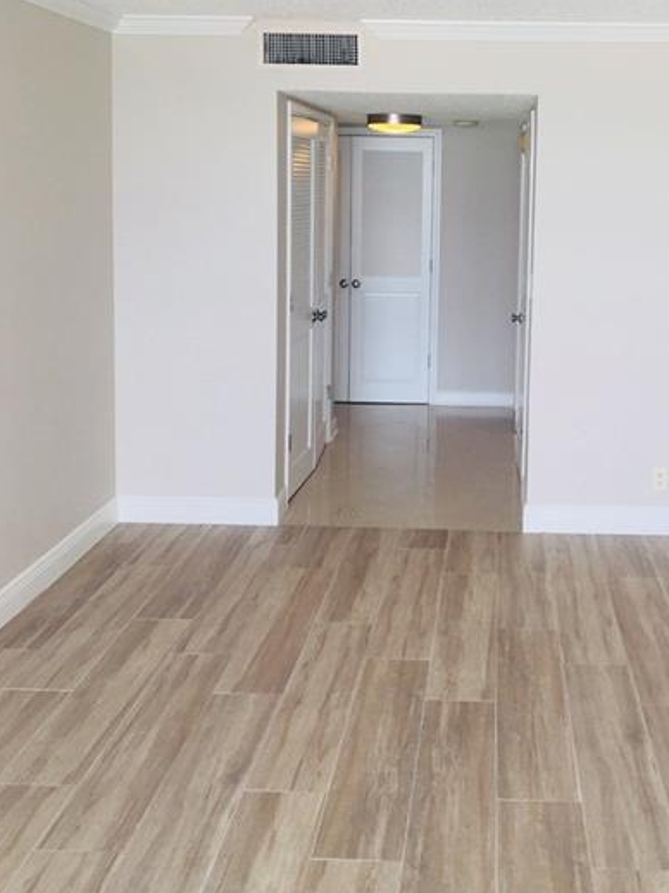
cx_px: 462
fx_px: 1109
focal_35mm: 43
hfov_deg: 33.2
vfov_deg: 43.3
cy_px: 302
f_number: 2.2
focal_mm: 4.15
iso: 25
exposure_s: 1/60
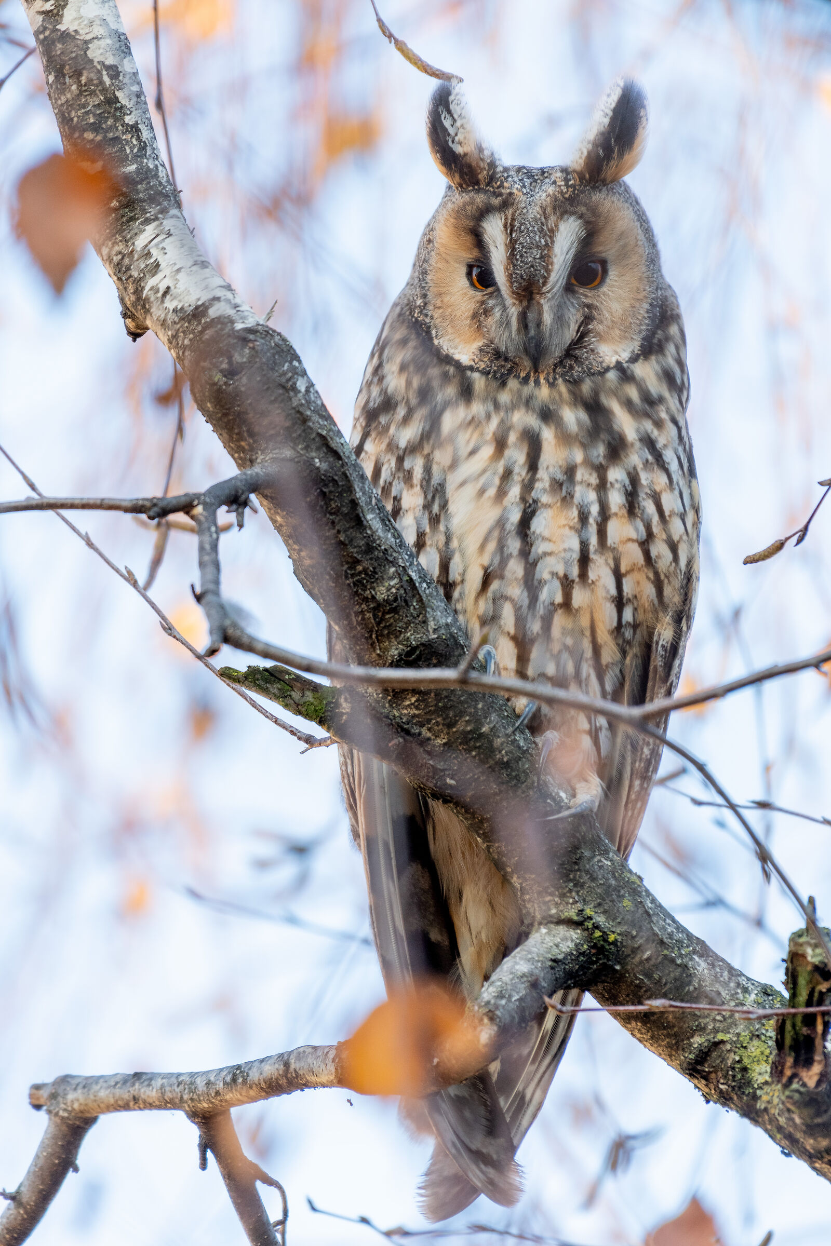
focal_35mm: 750
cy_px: 623
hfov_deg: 1.8
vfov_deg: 2.7
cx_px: 416
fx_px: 25967
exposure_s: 1/200
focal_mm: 500
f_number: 5.6
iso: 450
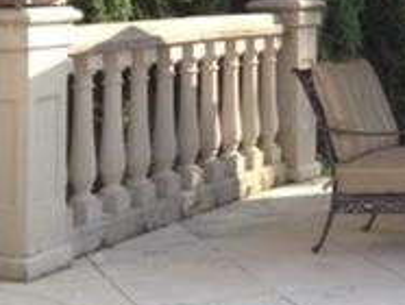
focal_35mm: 120
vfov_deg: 12.0
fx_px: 1406
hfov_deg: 15.9
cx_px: 451
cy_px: -100
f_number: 2.4
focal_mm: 4.28
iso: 50
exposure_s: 1/657
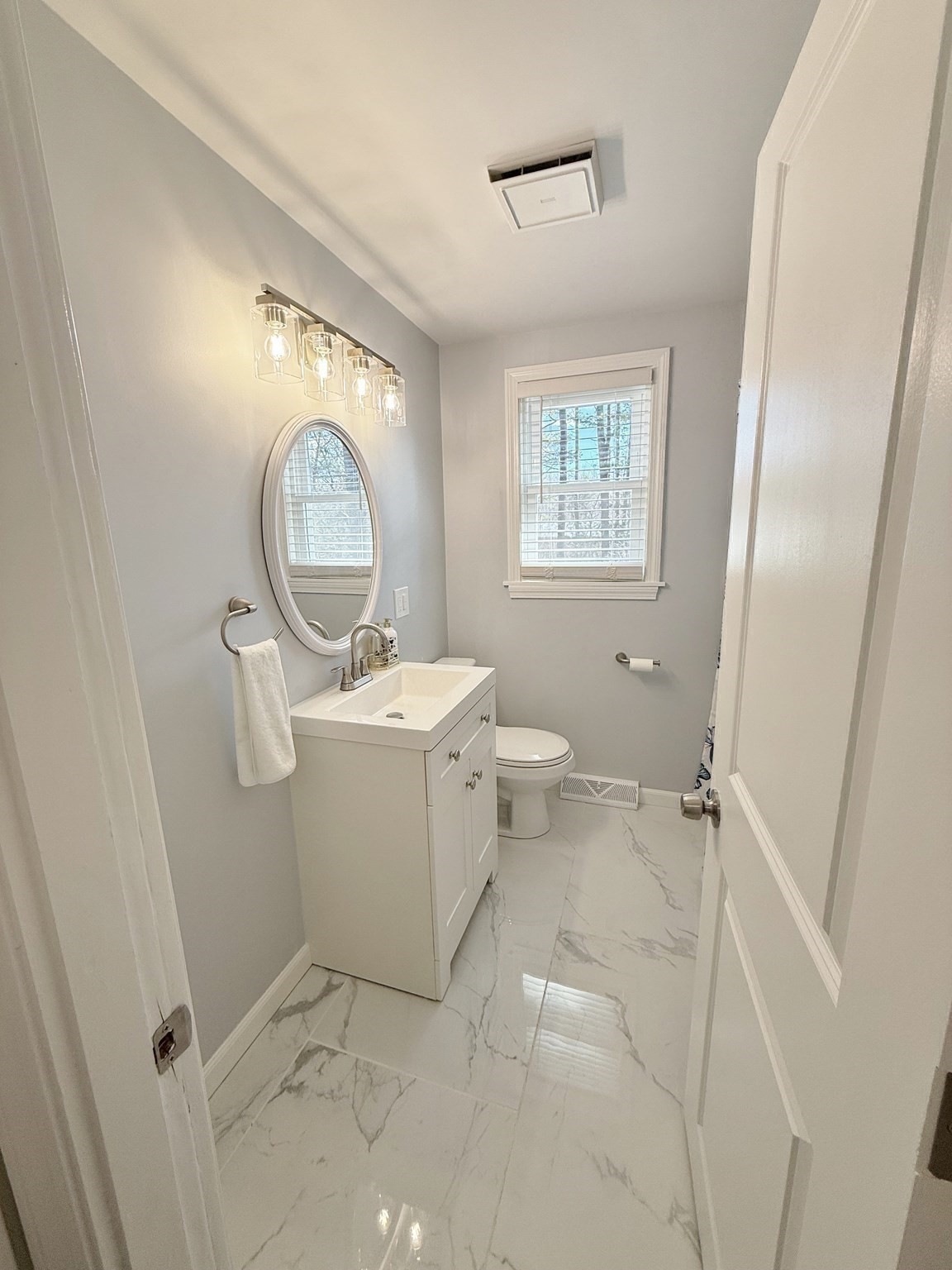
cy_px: 635
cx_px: 476
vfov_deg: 102.1
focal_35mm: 14
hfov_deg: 85.7
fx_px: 513
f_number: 2.2
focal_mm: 2.22
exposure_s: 1/133
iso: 64
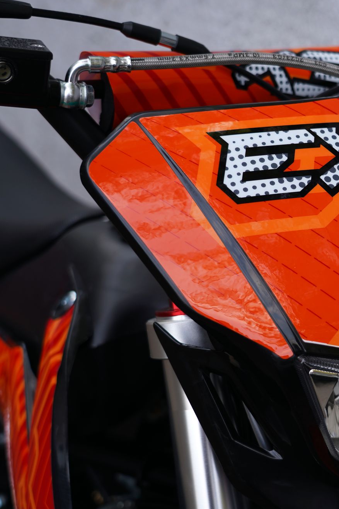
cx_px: 356
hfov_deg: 18.1
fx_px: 1031
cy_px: 254
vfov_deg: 27.7
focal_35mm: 73
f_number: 4
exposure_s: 1/160
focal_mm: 48
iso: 100
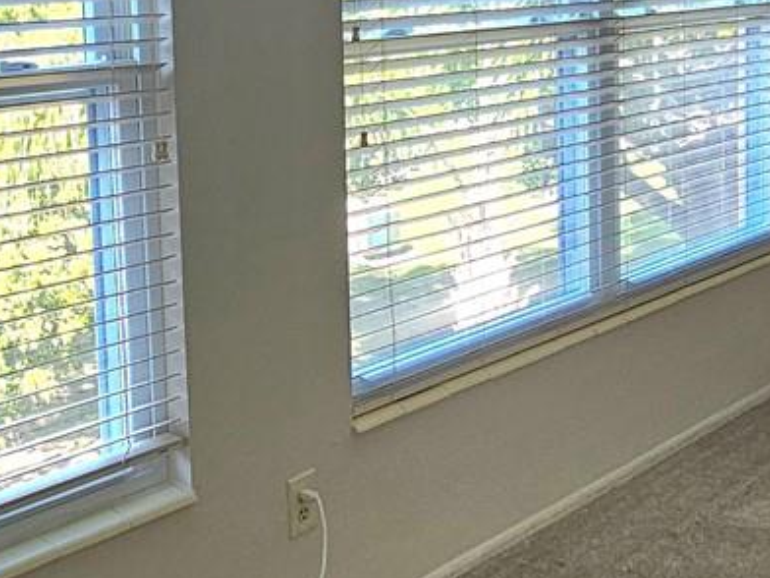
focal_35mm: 53
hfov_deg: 35.6
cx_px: 224
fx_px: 1179
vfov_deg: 26.8
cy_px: 87
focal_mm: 2.2
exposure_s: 1/77.5
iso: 125
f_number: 2.2
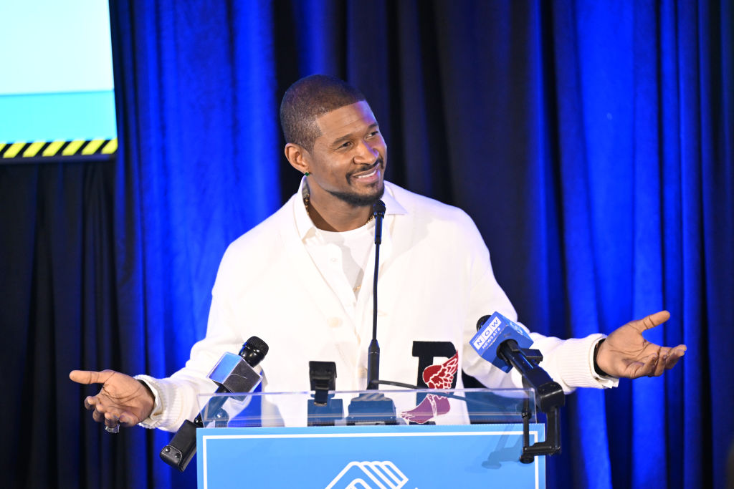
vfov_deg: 7.8
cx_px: 367
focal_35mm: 175
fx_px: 3568
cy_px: 244
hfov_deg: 11.7
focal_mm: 175
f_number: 2.8
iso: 2500
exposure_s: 1/200
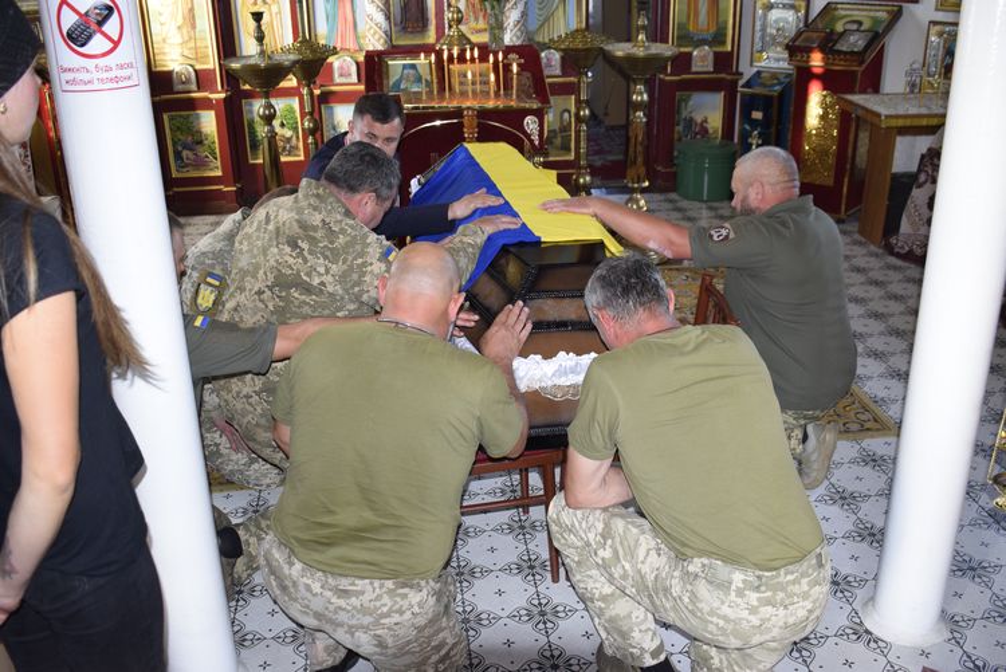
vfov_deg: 38.4
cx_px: 503
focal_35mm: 34
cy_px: 336
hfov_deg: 55.1
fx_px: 965
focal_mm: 23
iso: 800
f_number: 5
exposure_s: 1/100
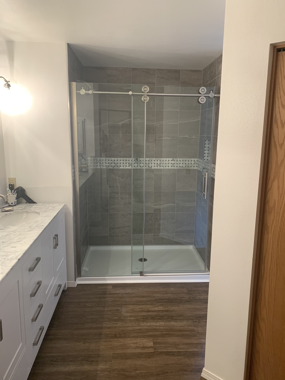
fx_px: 285
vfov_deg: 67.3
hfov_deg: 53.1
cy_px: 190
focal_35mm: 26
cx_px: 142
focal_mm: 4.25
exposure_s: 1/60
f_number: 1.8
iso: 200
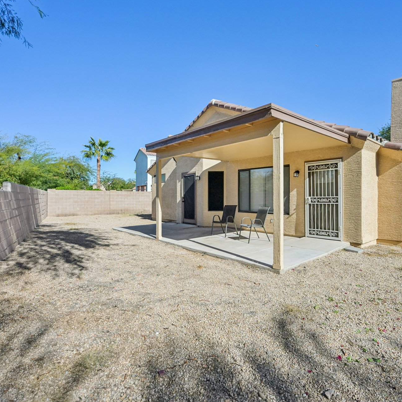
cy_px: 201
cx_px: 225
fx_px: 250
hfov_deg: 77.4
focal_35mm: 19
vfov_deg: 77.7
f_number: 8
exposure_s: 1/1600
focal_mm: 14
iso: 500
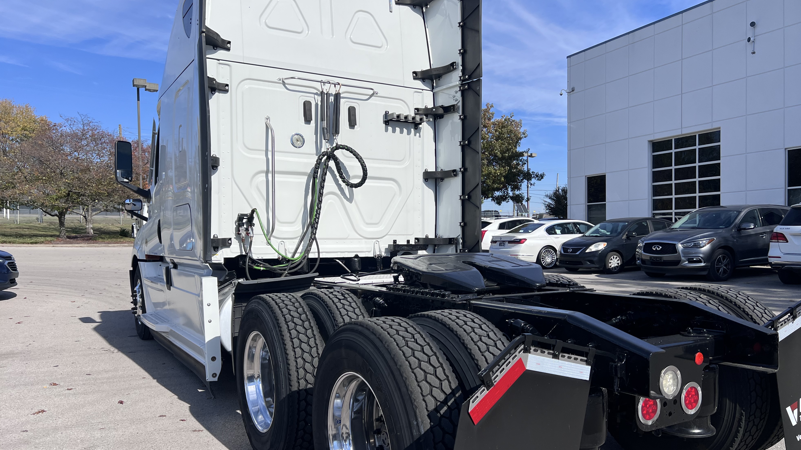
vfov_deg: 40.1
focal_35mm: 29
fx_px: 616
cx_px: 404
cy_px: 251
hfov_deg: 66.1
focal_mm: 5.7
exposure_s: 1/6993
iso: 50
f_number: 1.5
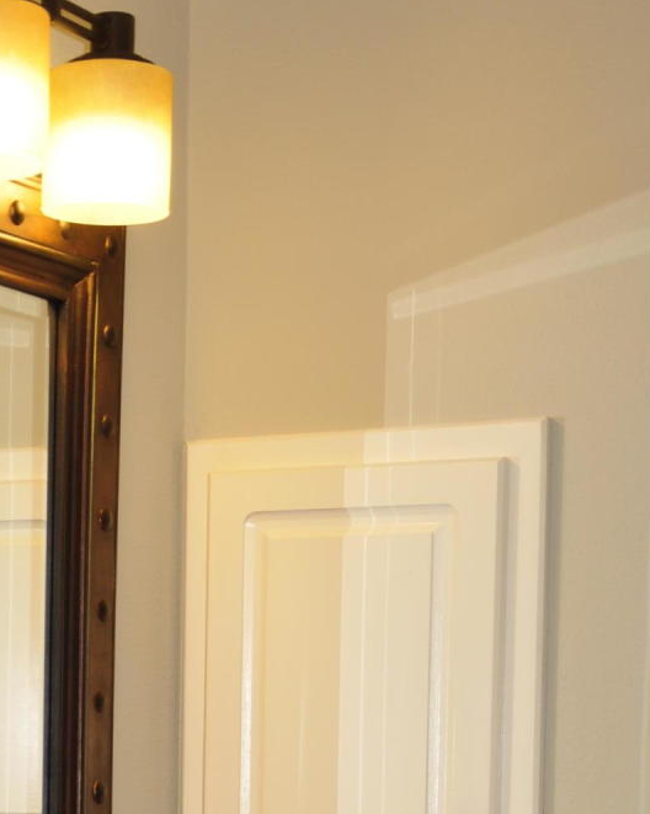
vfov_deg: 17.5
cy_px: 885
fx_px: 2561
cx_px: -74
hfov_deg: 14.1
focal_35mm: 106
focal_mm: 25
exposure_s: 1/60
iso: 200
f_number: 4
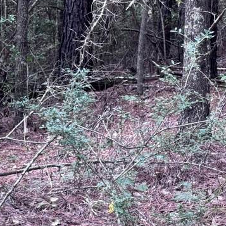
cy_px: 82
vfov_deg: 11.5
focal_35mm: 152
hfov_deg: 11.2
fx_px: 1123
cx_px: 296
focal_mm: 6.76
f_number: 1.78
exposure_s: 1/147
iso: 64
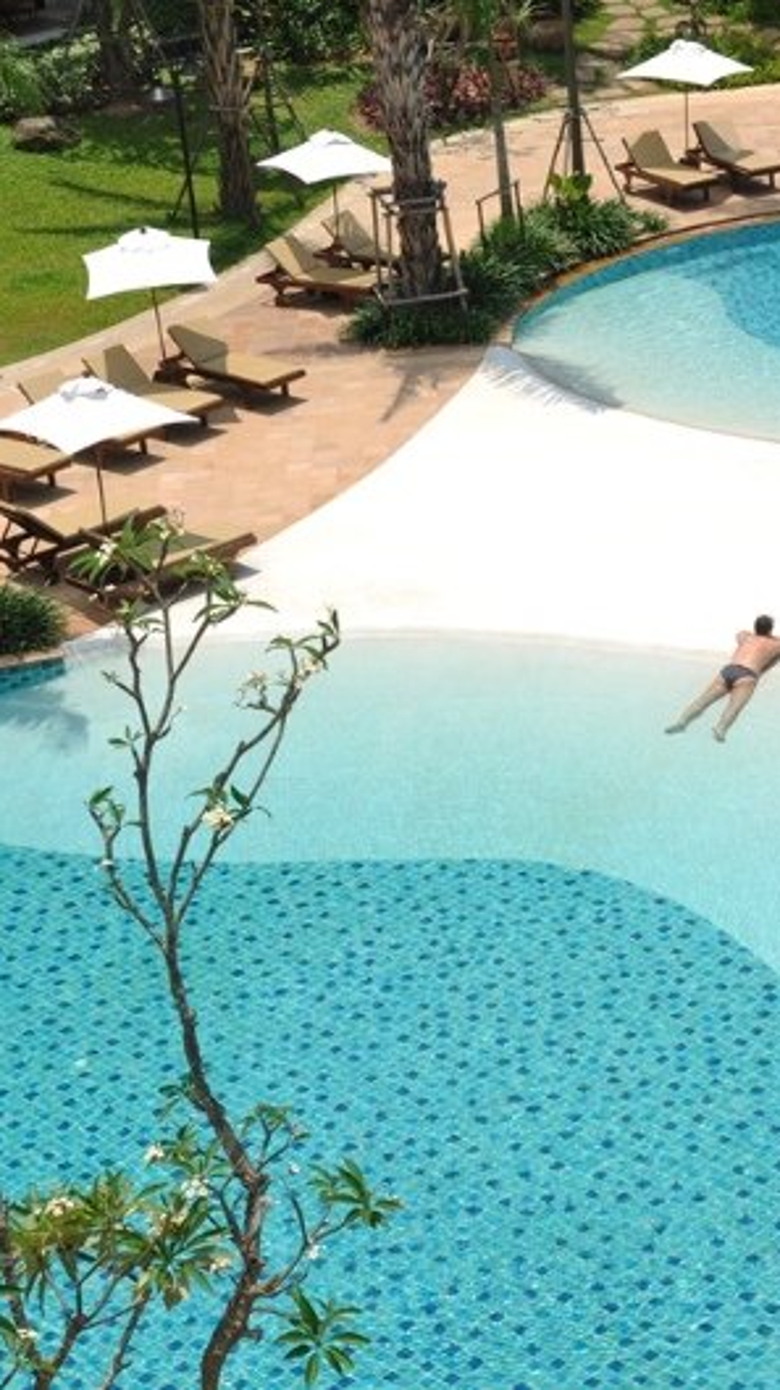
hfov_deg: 15.8
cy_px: 695
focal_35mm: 76
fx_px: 2798
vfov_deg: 27.9
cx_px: 628
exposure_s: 1/250
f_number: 9
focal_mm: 32
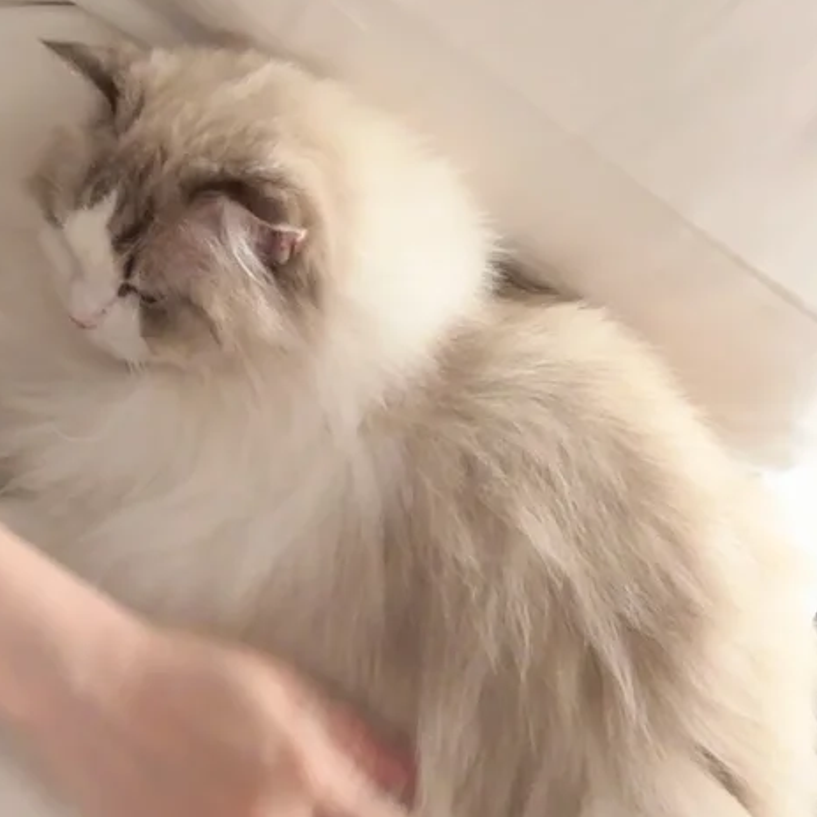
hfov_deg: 24.1
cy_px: 90
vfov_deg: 25.3
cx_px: -115
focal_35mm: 66
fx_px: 1762
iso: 640
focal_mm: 6.76
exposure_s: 1/50
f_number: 1.78
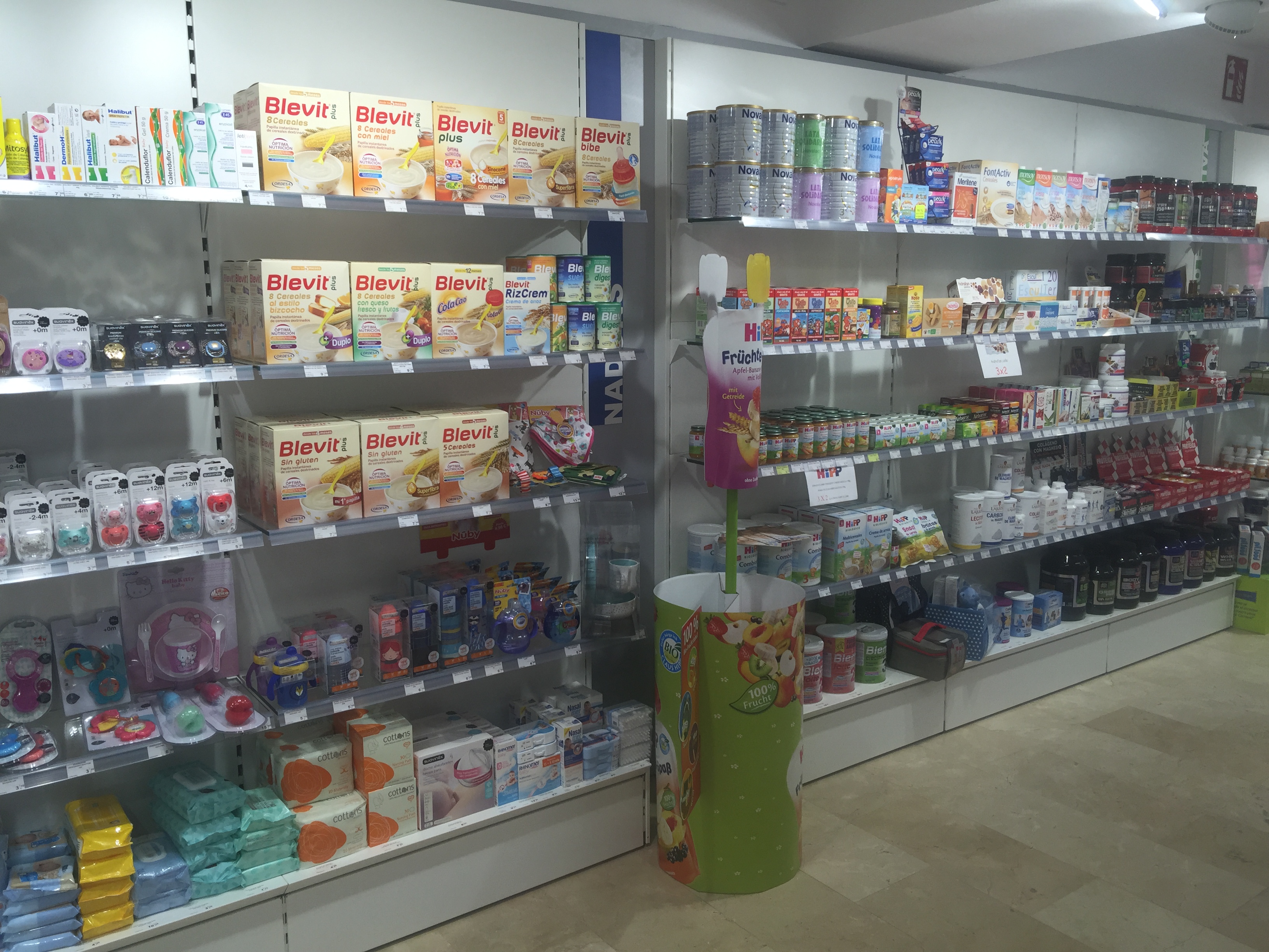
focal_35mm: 29
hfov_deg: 61.7
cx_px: 634
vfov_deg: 48.2
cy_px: 476
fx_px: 1063
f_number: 2.2
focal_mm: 4.15
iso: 32
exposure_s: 1/100
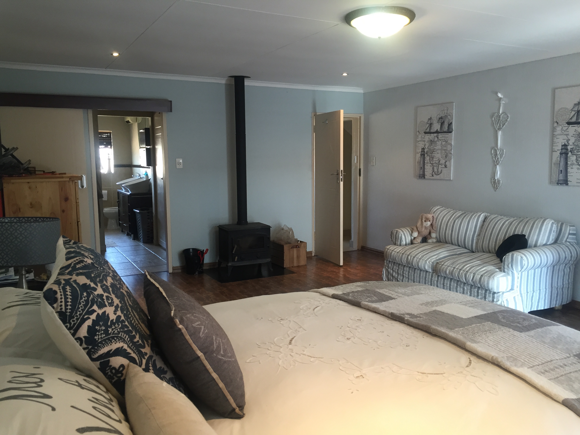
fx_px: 486
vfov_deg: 48.2
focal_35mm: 29
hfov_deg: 61.7
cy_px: 218
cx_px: 290
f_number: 2.2
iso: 100
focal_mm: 4.15
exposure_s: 1/33
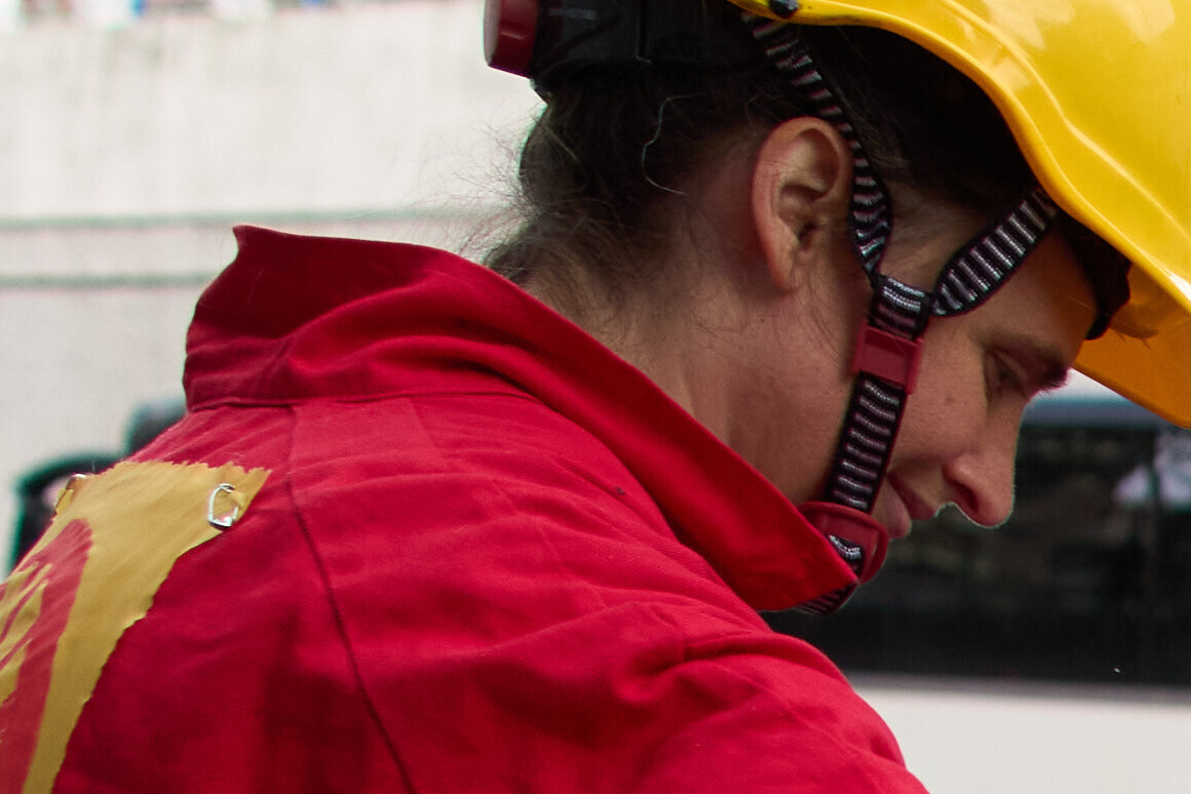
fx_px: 5758
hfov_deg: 9.6
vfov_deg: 6.9
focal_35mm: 174
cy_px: 2604
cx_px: 3390
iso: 320
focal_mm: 24
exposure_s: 1/640
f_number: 2.8
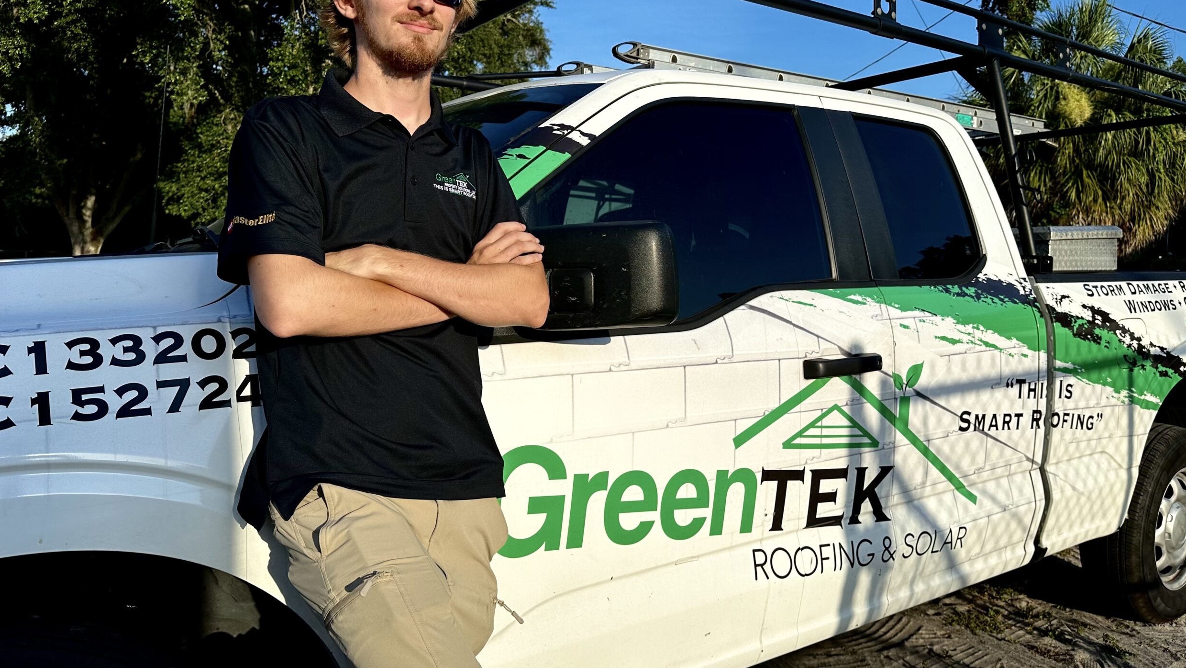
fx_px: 849
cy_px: 299
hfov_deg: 69.8
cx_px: 610
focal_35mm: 27
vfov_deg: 42.8
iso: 80
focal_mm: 6.86
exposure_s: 1/4762
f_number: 1.78
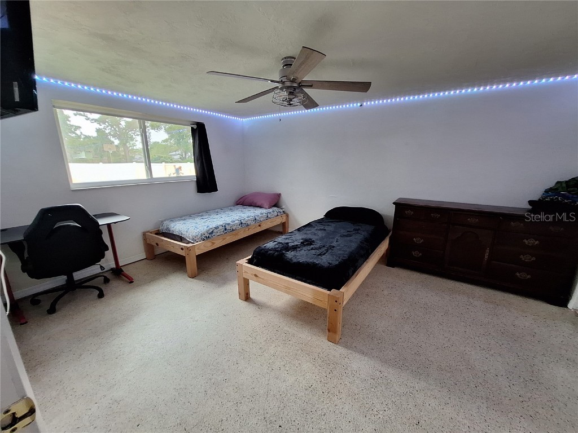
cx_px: 289
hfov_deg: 106.2
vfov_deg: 89.9
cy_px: 216
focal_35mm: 13
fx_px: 217
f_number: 2.2
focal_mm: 1.74
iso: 125
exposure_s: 1/40
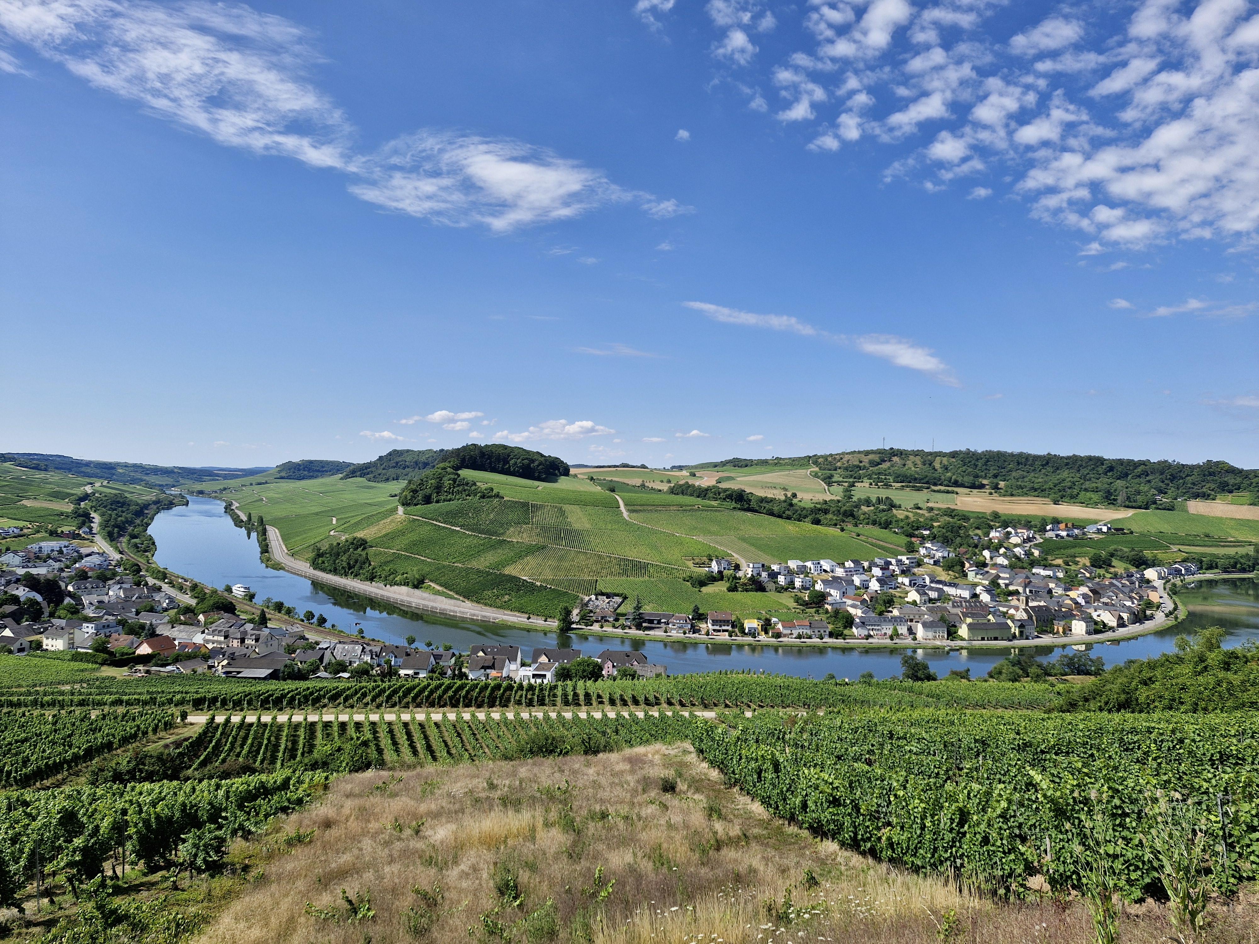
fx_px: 837
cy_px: 472
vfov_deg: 58.9
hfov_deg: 73.9
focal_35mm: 23
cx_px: 630
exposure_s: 1/2432
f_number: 1.8
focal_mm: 5.54
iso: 50
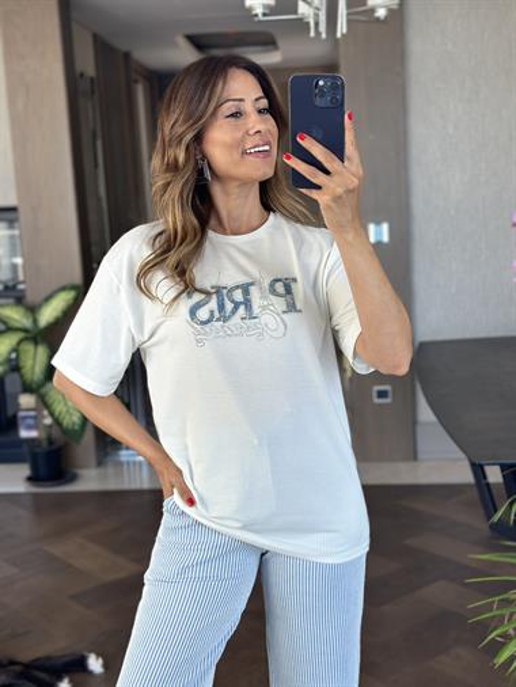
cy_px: 344
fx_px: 953
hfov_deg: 30.3
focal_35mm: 48
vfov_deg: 39.6
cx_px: 258
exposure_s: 1/153
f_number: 1.78
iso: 100
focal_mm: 6.86
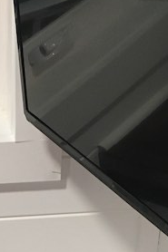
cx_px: -12
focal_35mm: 111
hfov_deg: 12.1
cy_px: 248
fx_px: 778
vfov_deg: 18.0
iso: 125
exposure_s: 1/30
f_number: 2.2
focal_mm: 4.15
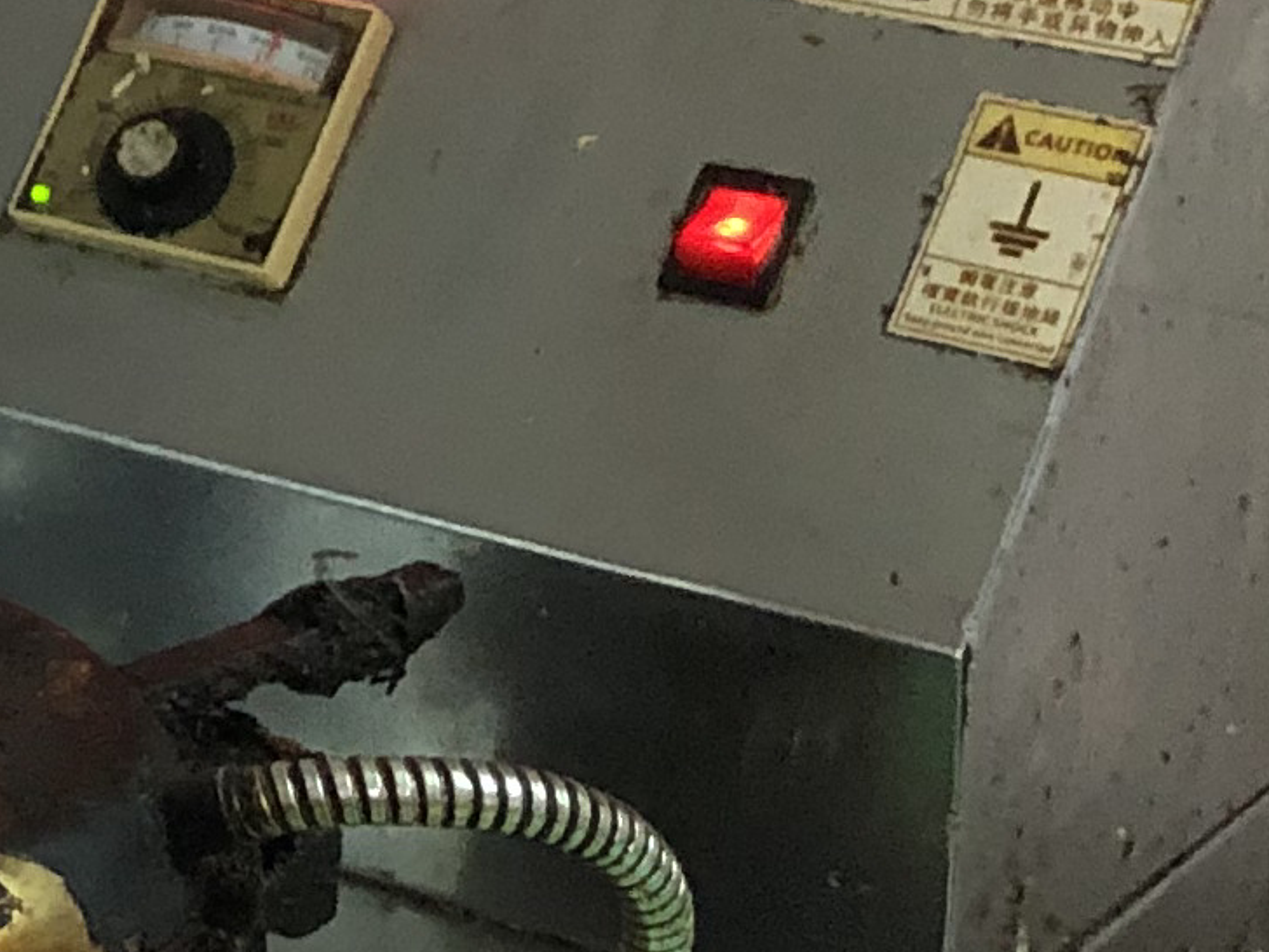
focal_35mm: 155
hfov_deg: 11.8
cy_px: 58
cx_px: -983
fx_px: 5682
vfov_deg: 9.5
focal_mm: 3.99
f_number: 1.8
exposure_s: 1/12
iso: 100
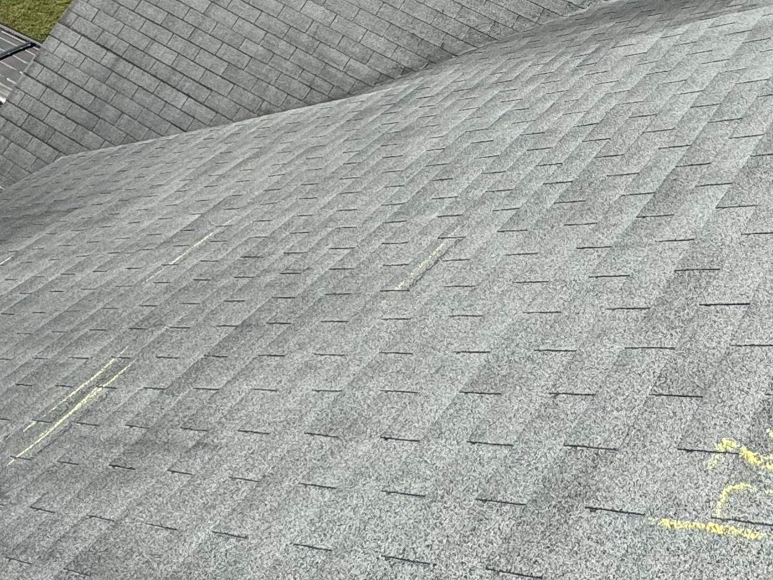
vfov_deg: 30.6
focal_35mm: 45
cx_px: 548
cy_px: 43
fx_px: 1005
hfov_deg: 41.2
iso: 50
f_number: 2.2
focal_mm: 2.22
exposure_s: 1/2273
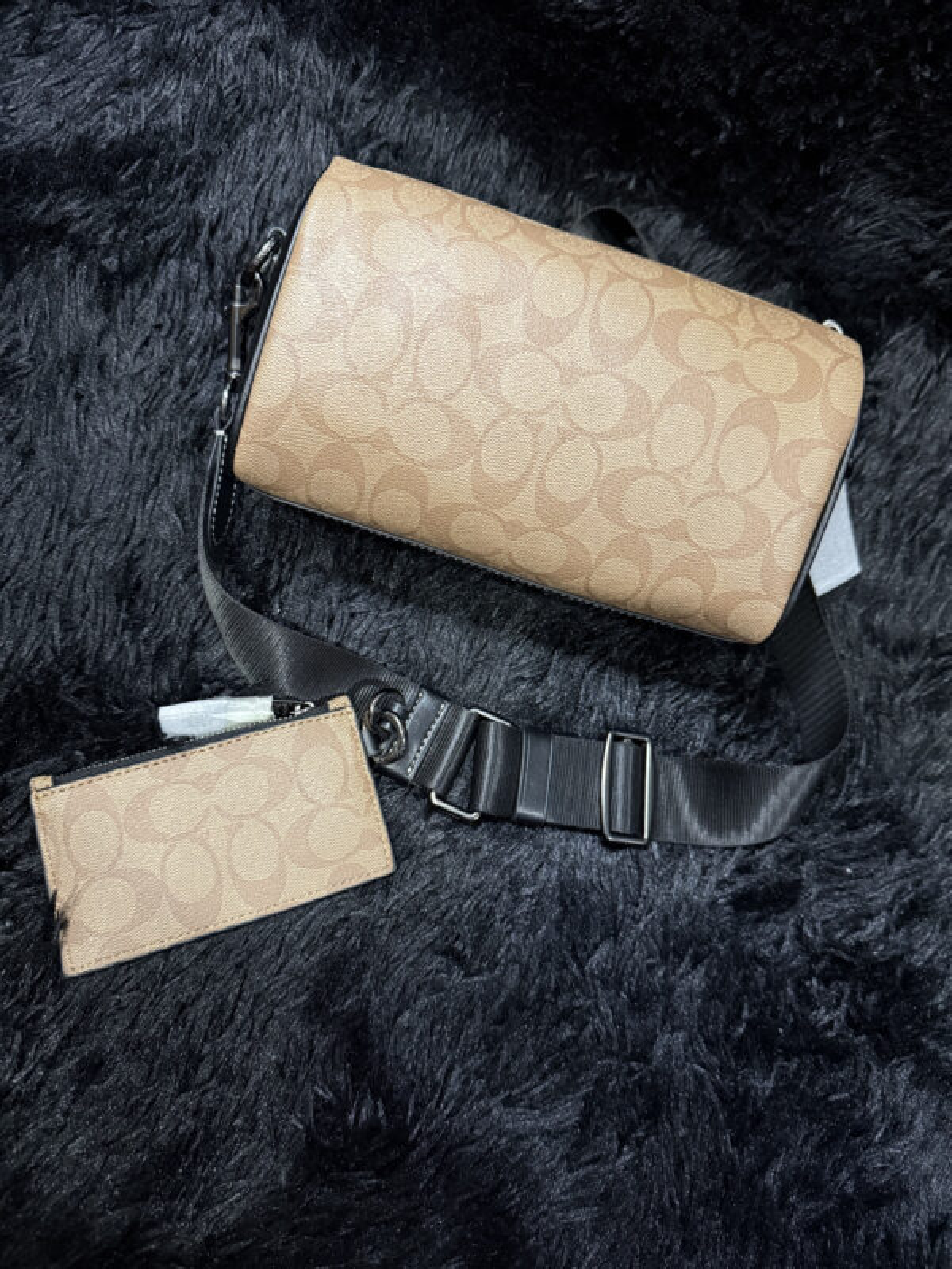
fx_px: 880
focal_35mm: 24
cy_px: 634
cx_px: 476
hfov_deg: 56.8
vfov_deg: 71.6
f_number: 1.78
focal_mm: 6.76
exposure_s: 1/41
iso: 800
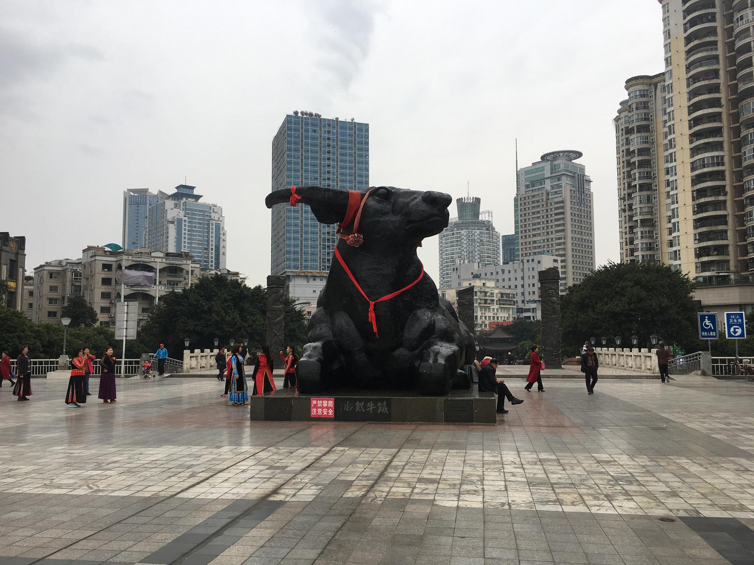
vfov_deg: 48.2
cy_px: 282
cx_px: 377
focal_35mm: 29
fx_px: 632
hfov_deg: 61.7
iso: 25
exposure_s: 1/330
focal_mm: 4.15
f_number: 2.2
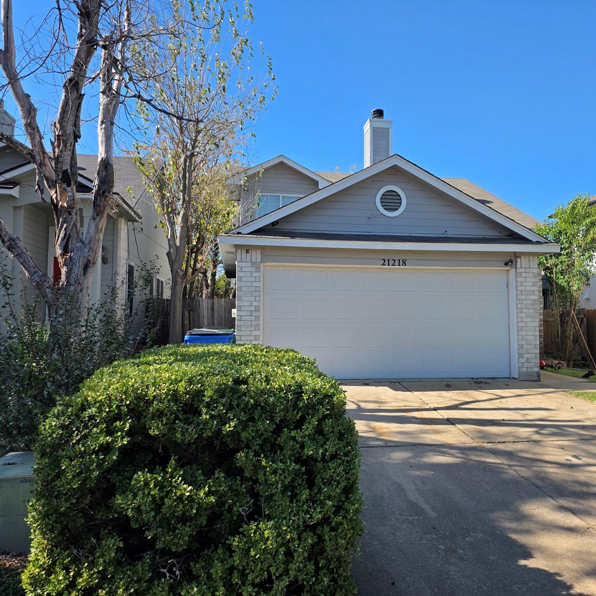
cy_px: 294
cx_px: 340
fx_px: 545
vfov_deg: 57.3
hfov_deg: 57.1
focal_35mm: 28
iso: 80
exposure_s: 1/4766
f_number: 1.7
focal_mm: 6.25
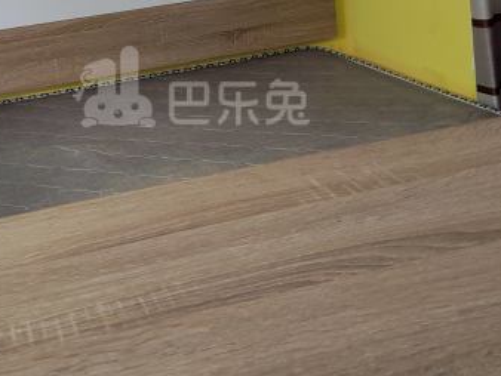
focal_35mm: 97
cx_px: 191
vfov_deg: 15.2
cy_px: 87
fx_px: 1405
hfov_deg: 20.2
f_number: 1.88
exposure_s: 1/50
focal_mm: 5.59
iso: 132
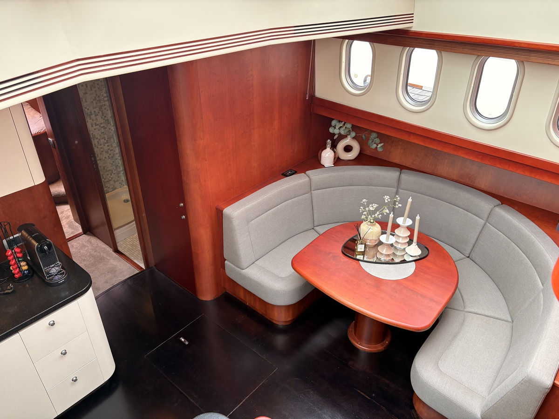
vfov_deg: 53.1
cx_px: 280
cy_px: 210
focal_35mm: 26
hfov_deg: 67.3
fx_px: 420
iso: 125
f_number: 1.6
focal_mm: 5.96
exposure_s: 1/118
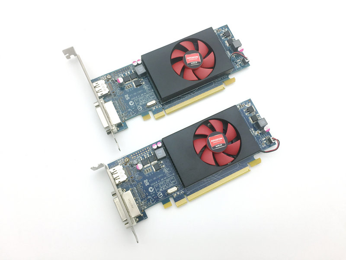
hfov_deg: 61.7
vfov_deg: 48.2
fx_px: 290
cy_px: 130
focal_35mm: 29
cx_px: 173
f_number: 2.2
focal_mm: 4.15
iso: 25
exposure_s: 1/686
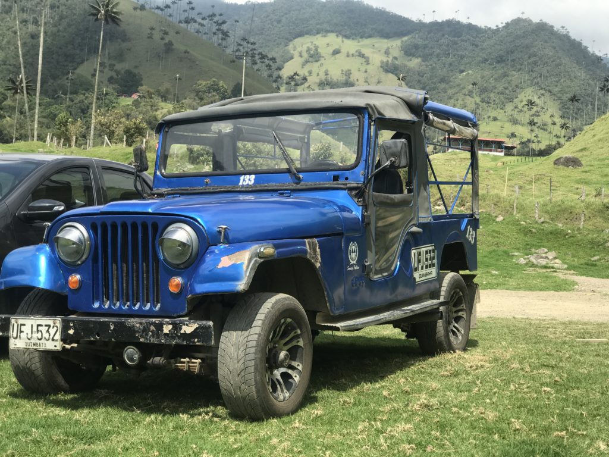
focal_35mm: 57
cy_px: 228
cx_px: 304
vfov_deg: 25.7
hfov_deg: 33.8
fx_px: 1003
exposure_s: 1/791
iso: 20
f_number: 2.8
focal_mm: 6.6
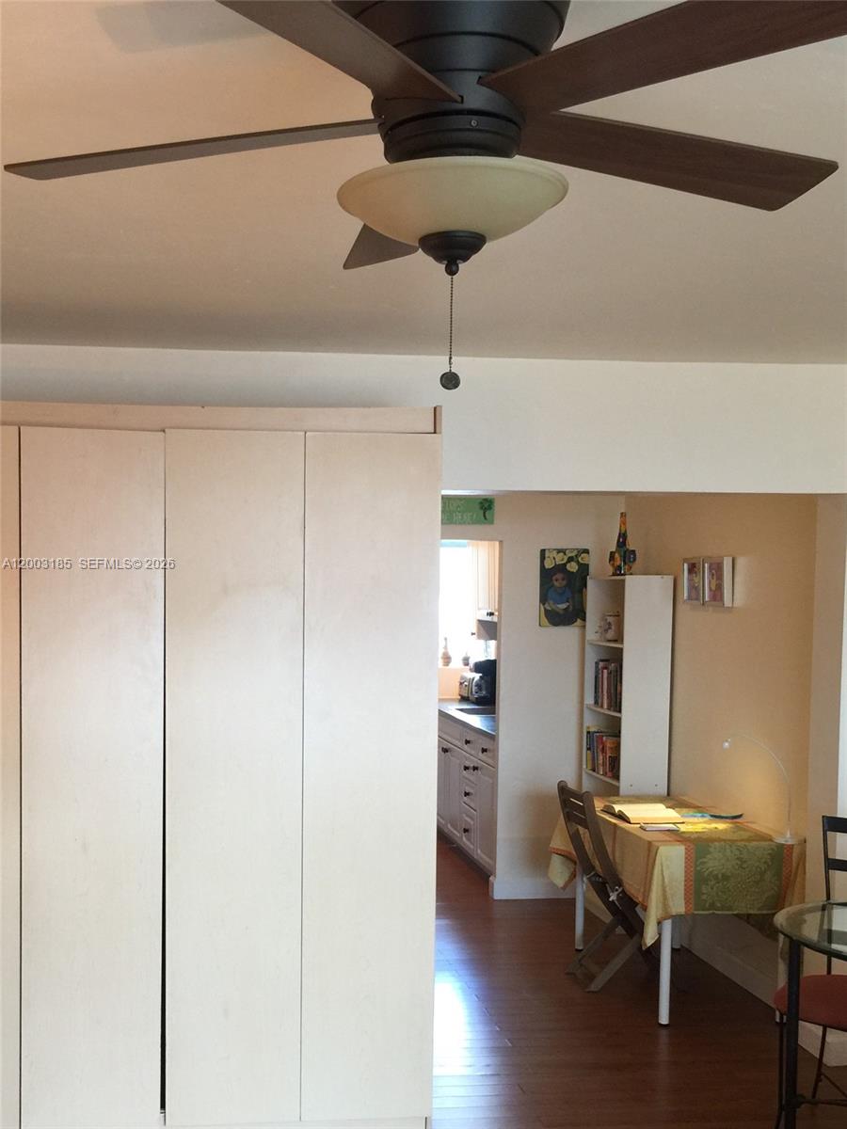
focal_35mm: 29
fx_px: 946
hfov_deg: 48.2
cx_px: 424
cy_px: 564
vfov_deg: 61.7
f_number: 2.2
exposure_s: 1/30
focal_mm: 4.15
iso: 50
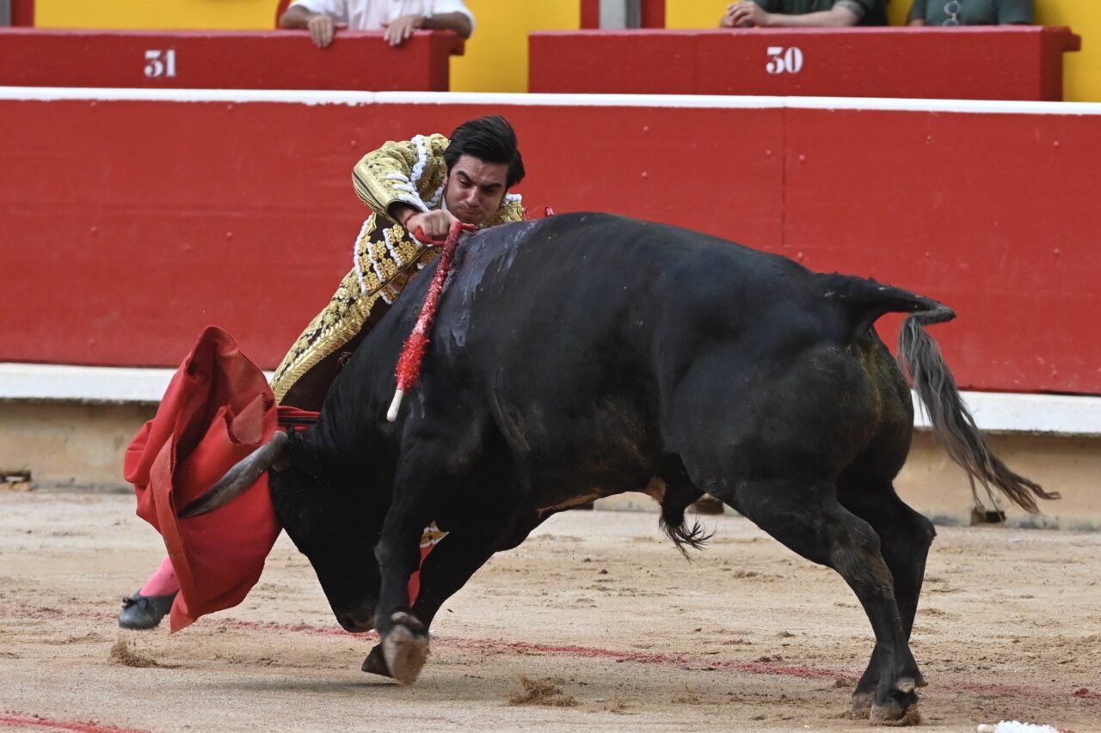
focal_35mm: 300
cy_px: 366
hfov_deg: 6.9
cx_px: 550
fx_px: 9173
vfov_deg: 4.6
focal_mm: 200
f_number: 4.5
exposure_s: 1/800
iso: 2500
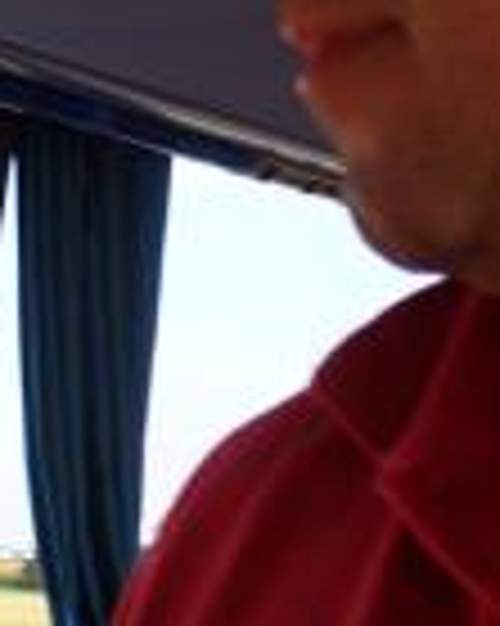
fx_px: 2648
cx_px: 396
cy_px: 234
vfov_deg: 13.5
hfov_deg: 10.8
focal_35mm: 143
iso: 64
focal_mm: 6.1
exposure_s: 1/80
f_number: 2.8
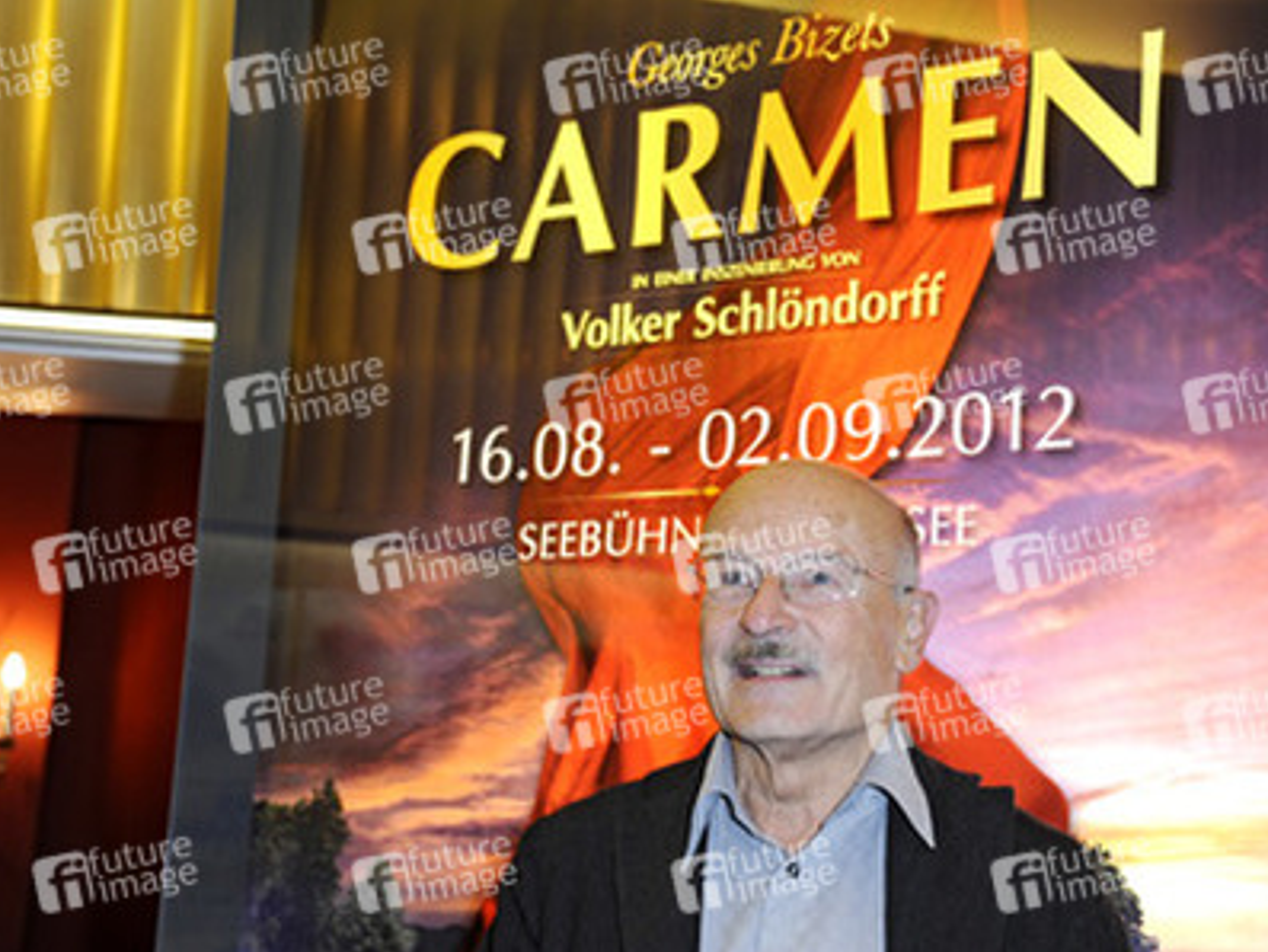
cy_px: 476
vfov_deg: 20.7
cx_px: 669
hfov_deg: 27.4
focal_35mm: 71
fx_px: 2602
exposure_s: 1/80
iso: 1000
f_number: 5.6
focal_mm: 65
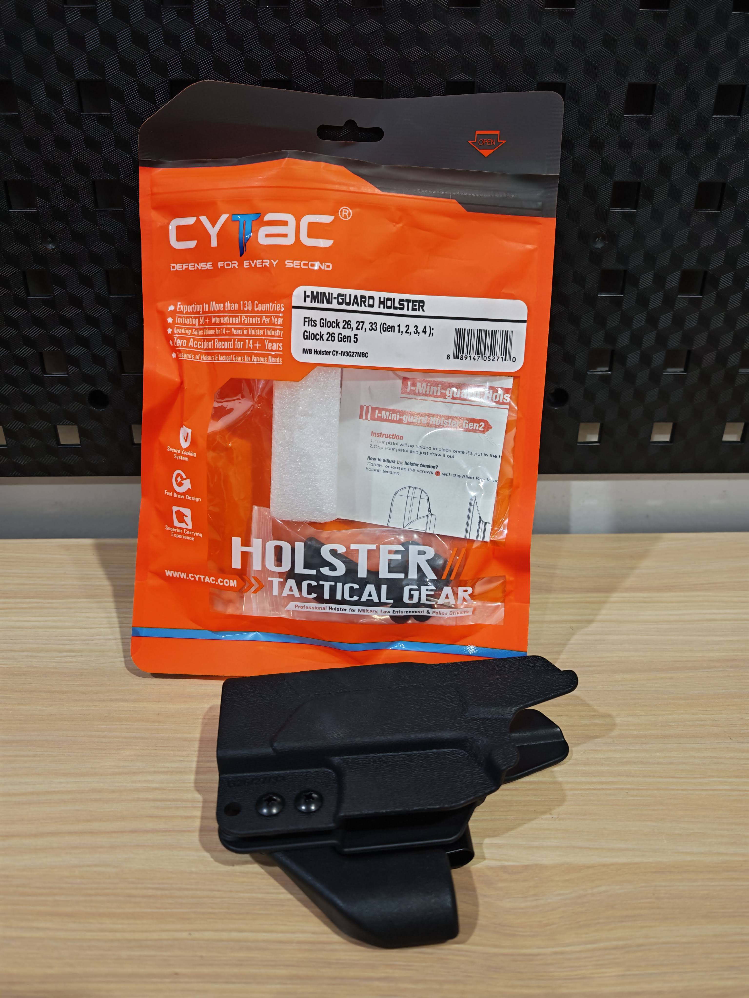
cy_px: 499
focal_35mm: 24
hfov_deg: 56.8
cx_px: 374
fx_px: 692
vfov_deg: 71.6
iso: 250
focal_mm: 6.83
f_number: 2
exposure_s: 1/25
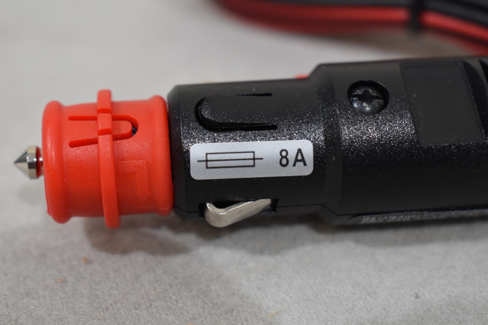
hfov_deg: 29.2
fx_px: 935
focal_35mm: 69
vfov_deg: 19.7
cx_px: 244
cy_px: 162
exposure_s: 1/60
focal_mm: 46
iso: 450
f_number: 5.6
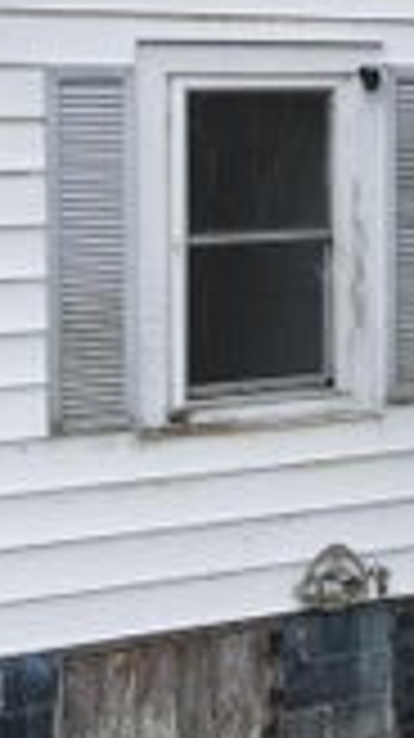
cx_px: 603
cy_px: 112
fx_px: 1995
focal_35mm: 102
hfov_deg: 11.4
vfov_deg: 20.6
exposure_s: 1/40
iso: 100
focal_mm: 4.5
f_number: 2.8
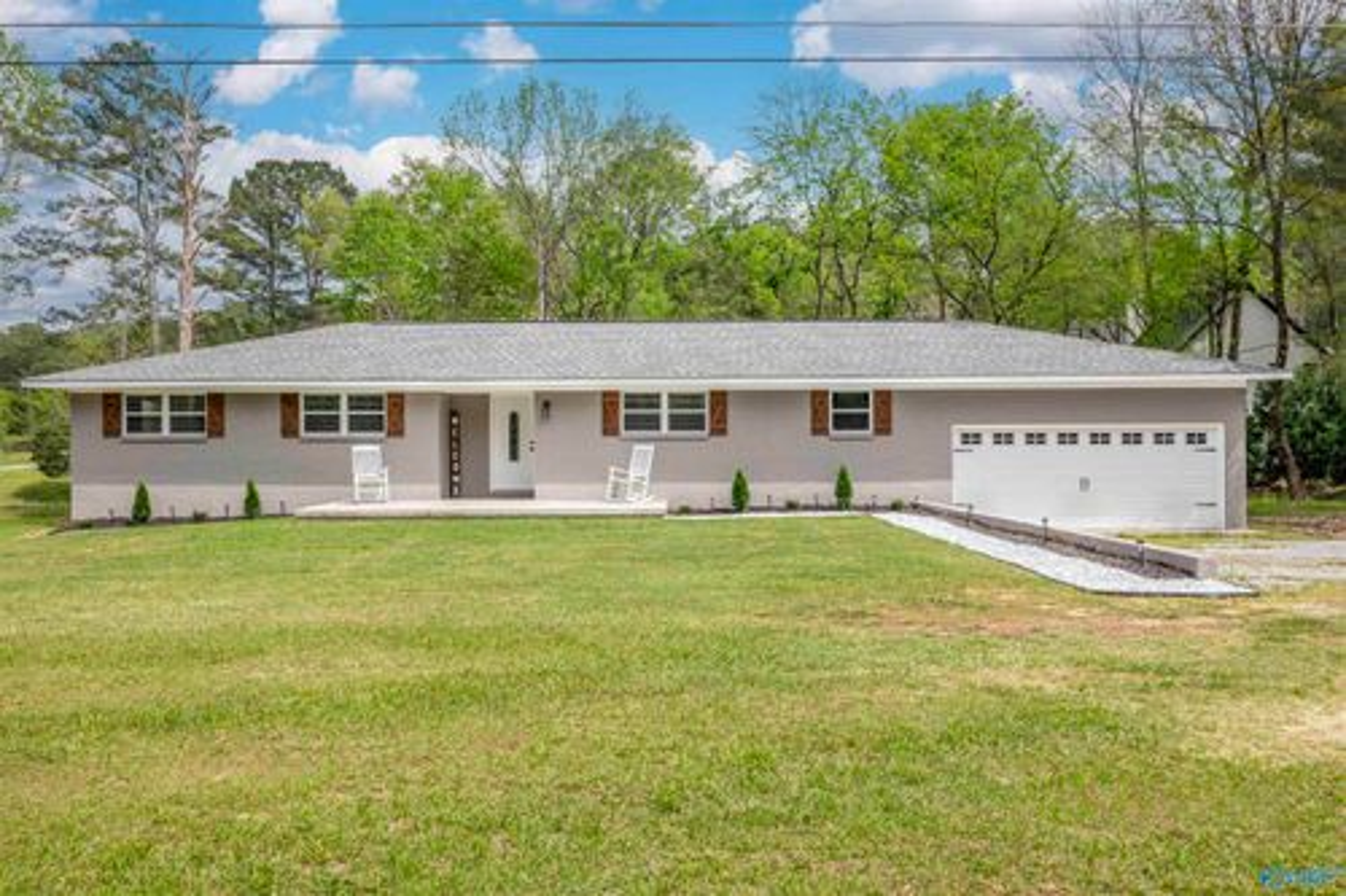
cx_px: 673
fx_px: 1046
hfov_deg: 65.5
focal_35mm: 28
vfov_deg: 46.4
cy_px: 448
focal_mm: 10.26
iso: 100
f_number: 5.6
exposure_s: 1/500
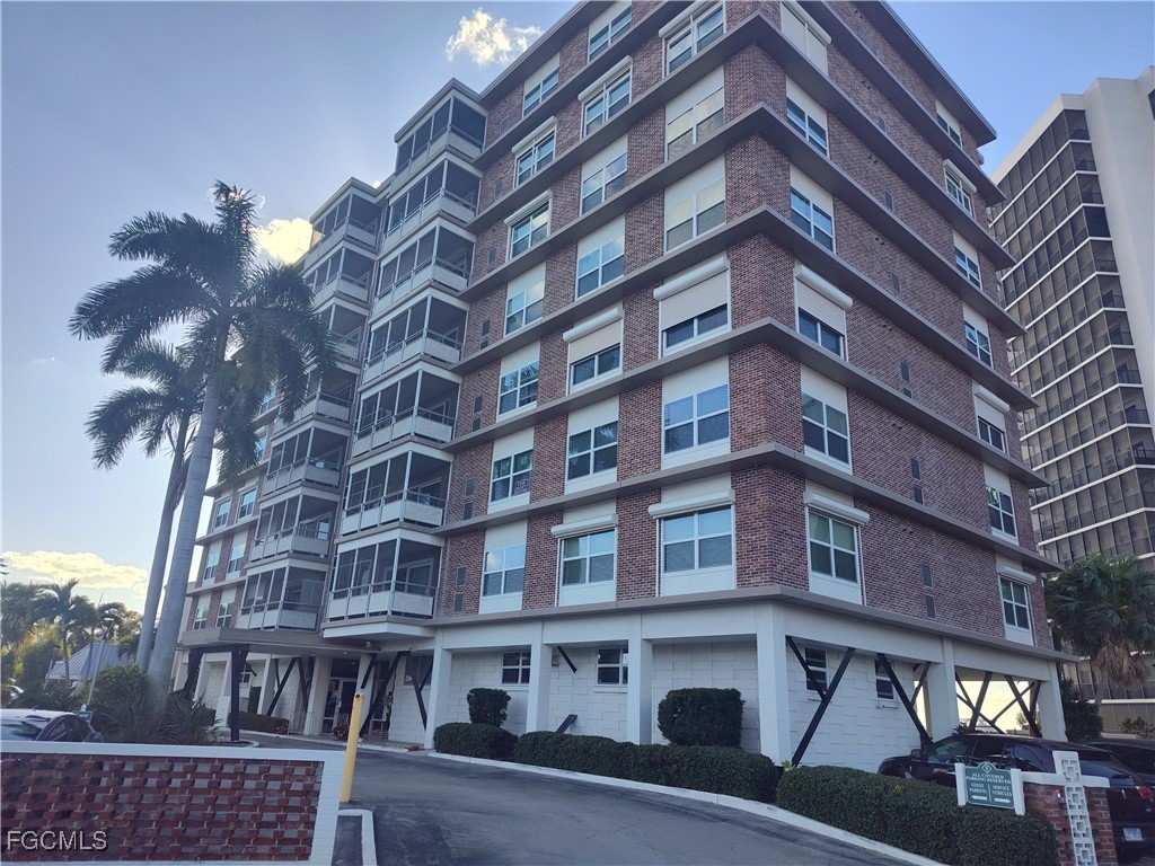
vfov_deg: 58.9
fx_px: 767
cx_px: 578
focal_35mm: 23
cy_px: 433
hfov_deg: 73.9
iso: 100
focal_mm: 5.56
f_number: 1.8
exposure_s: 1/823
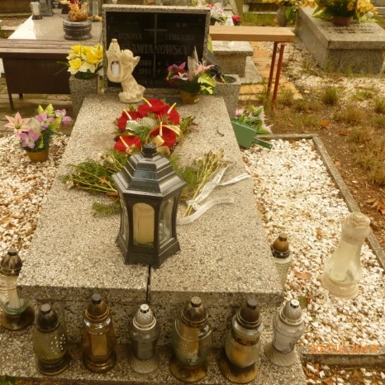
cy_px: 190
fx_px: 428
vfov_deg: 48.4
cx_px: 146
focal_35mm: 34
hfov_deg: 48.0
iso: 200
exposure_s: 1/400
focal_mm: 5
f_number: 3.3
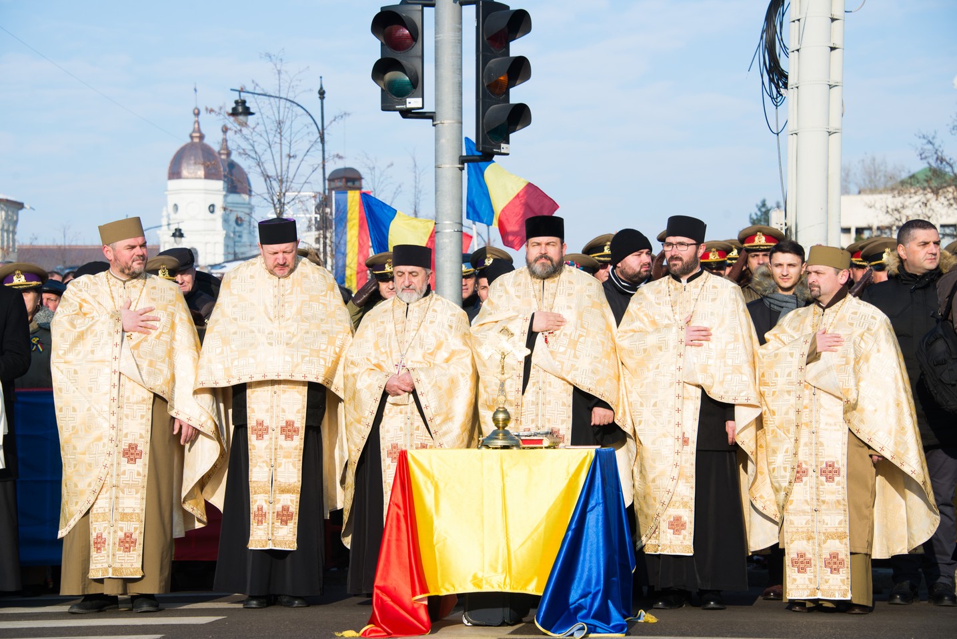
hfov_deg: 20.8
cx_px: 478
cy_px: 320
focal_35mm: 98
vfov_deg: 14.0
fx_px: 2606
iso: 100
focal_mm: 98
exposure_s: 1/200
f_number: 7.1
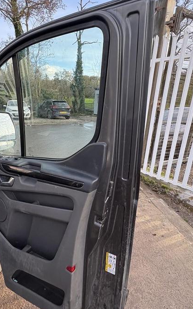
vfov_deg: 85.0
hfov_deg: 59.5
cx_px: 84
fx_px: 168
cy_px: 155
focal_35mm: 20
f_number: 2.2
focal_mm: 2.22
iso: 64
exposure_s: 1/138
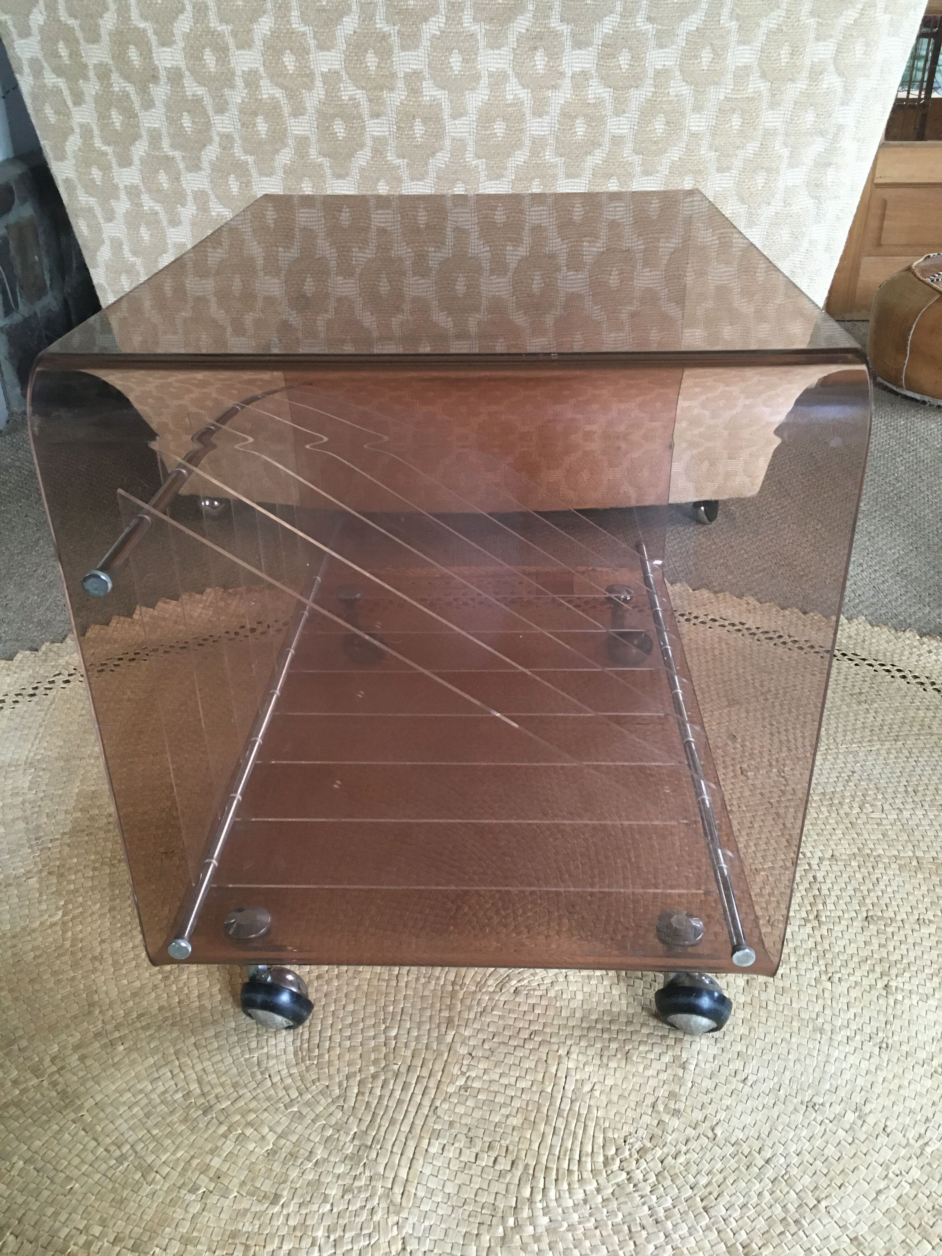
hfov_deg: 48.2
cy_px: 628
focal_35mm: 29
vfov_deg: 61.7
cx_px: 471
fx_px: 1052
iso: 200
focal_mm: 4.15
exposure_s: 1/33
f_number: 2.2
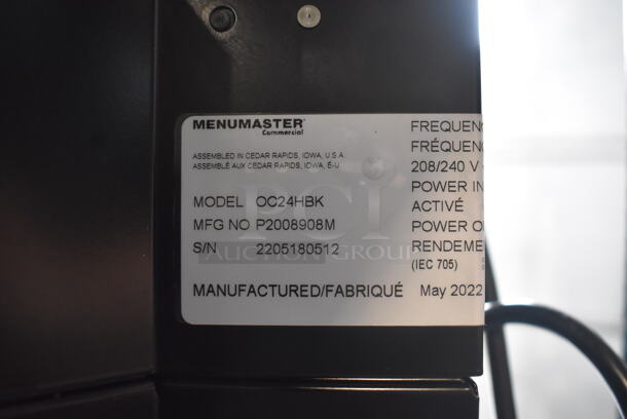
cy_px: 210
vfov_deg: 40.1
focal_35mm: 33
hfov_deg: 57.2
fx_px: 575
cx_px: 314
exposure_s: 1/60
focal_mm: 22
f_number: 4
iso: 2200
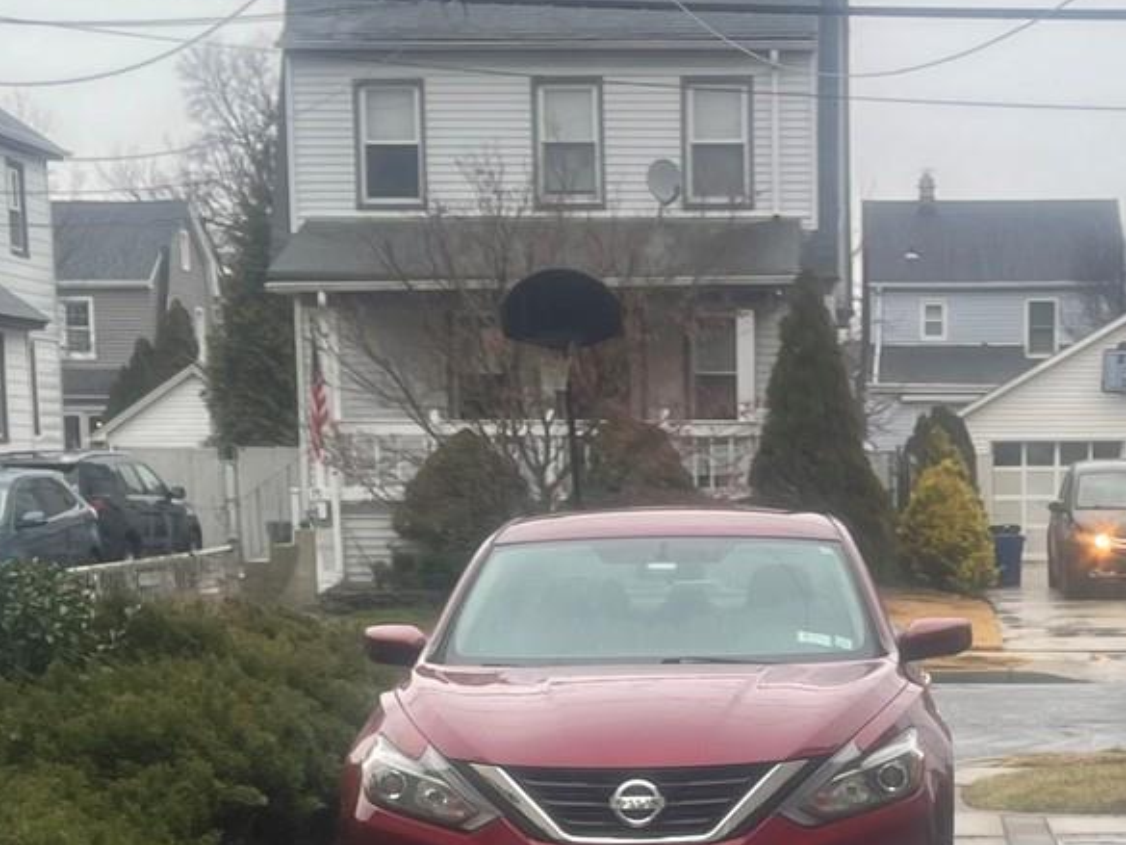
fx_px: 2961
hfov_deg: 21.3
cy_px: 1003
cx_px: 910
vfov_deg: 15.7
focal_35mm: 91
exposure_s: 1/176
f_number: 1.6
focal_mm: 5.1
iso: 32
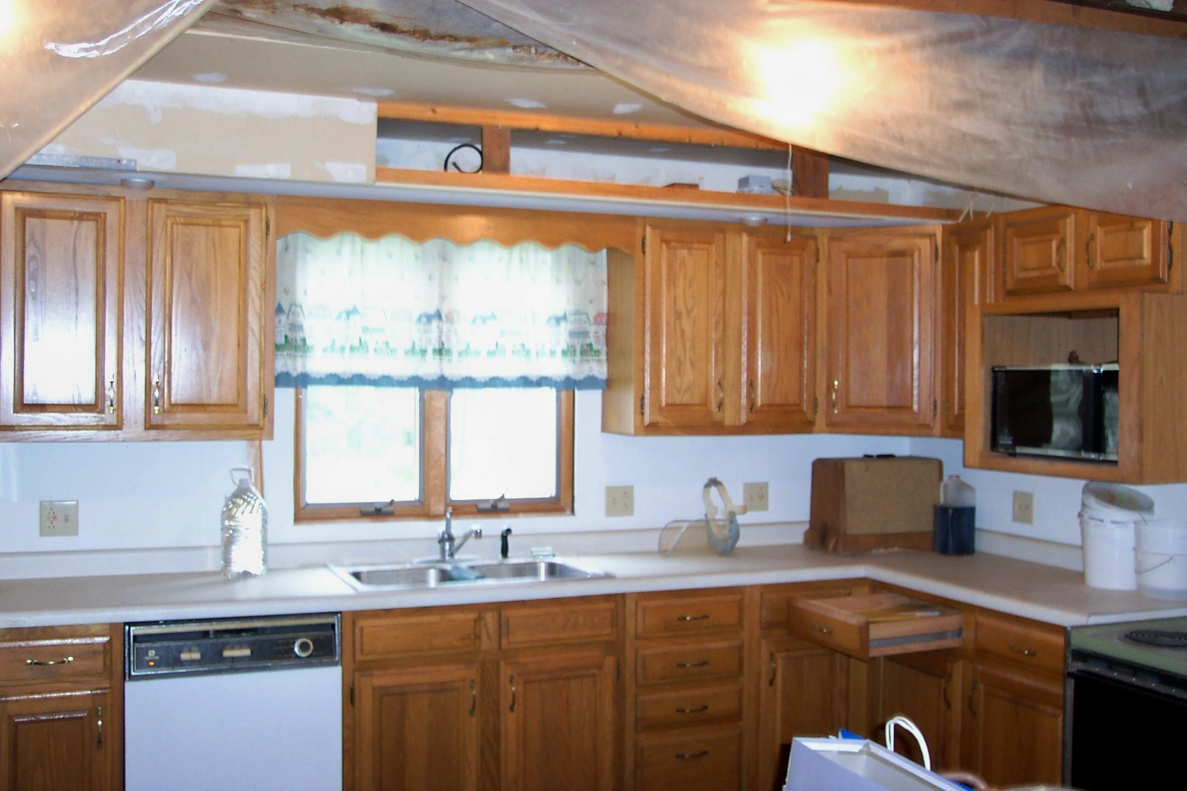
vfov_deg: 35.1
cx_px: 594
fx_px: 1253
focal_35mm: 38
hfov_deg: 50.7
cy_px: 396
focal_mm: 8
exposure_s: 1/30
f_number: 2.8
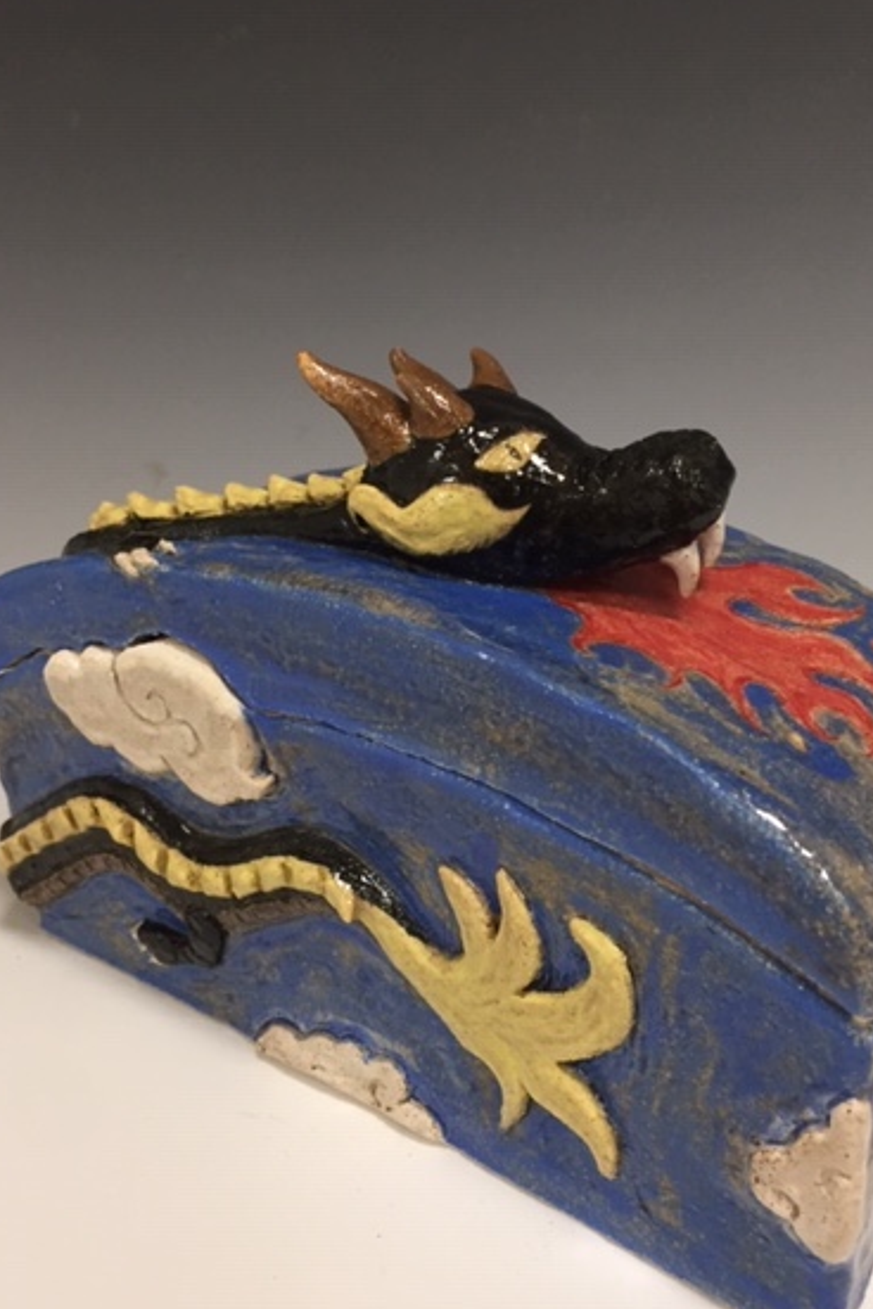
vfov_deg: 54.4
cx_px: 501
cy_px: 650
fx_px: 1273
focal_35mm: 35
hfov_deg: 37.8
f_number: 2.2
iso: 100
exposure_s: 1/30
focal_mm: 4.15
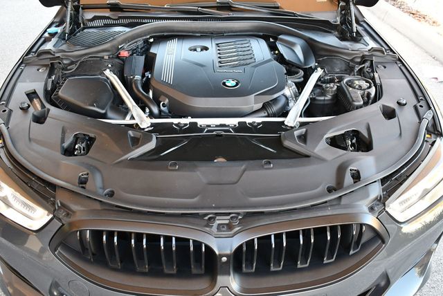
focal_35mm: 36
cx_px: 222
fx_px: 443
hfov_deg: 53.1
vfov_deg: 36.9
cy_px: 148
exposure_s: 1/125
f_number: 3.5
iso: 800
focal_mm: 18
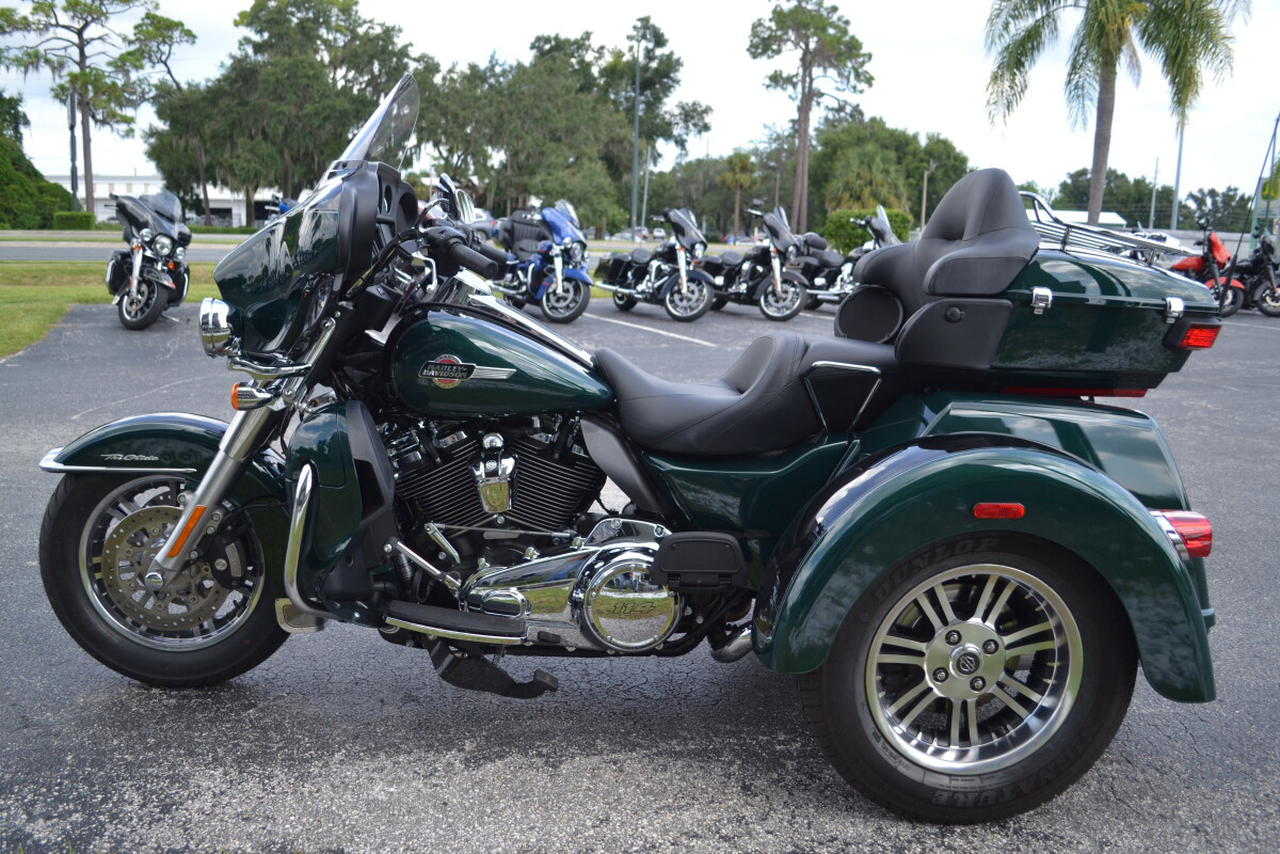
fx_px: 1067
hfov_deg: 61.9
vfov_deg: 43.6
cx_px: 640
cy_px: 427
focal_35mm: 30
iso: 100
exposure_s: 1/250
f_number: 3.8
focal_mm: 20
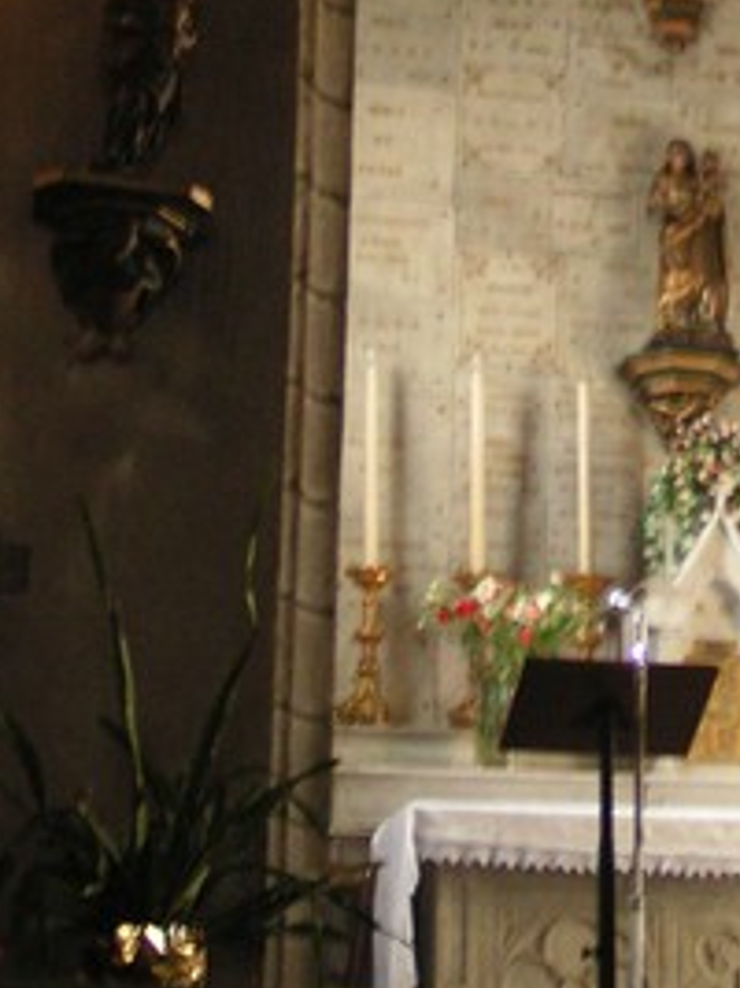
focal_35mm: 108
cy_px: 265
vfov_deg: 18.1
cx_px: 766
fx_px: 3081
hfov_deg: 13.5
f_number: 2.8
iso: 200
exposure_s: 1/6
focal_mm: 7.3
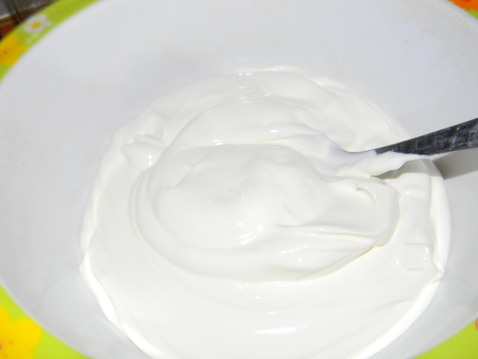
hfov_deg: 51.4
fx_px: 497
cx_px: 239
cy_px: 180
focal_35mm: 36
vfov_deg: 39.7
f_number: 3.7
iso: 200
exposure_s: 1/30
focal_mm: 6.4
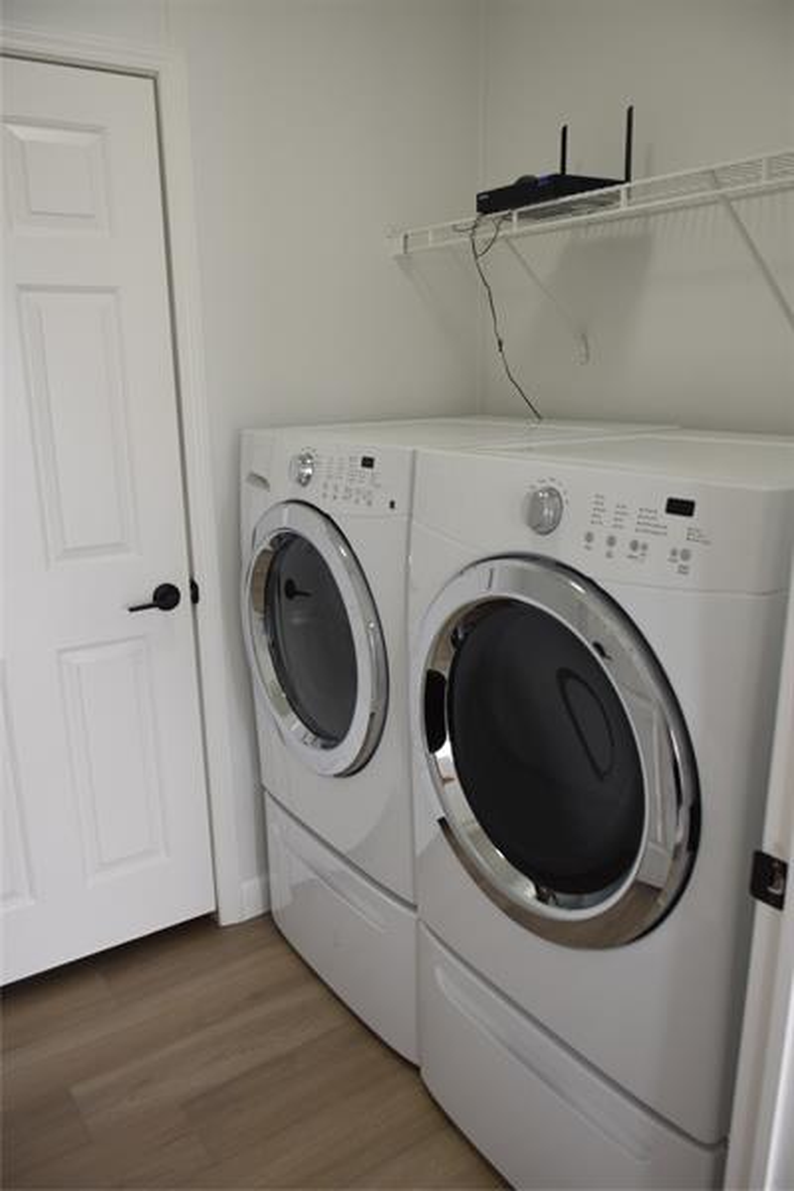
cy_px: 596
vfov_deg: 67.4
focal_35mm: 27
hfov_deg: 47.9
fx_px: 893
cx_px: 397
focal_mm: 18
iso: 400
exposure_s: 1/80
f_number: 4.5
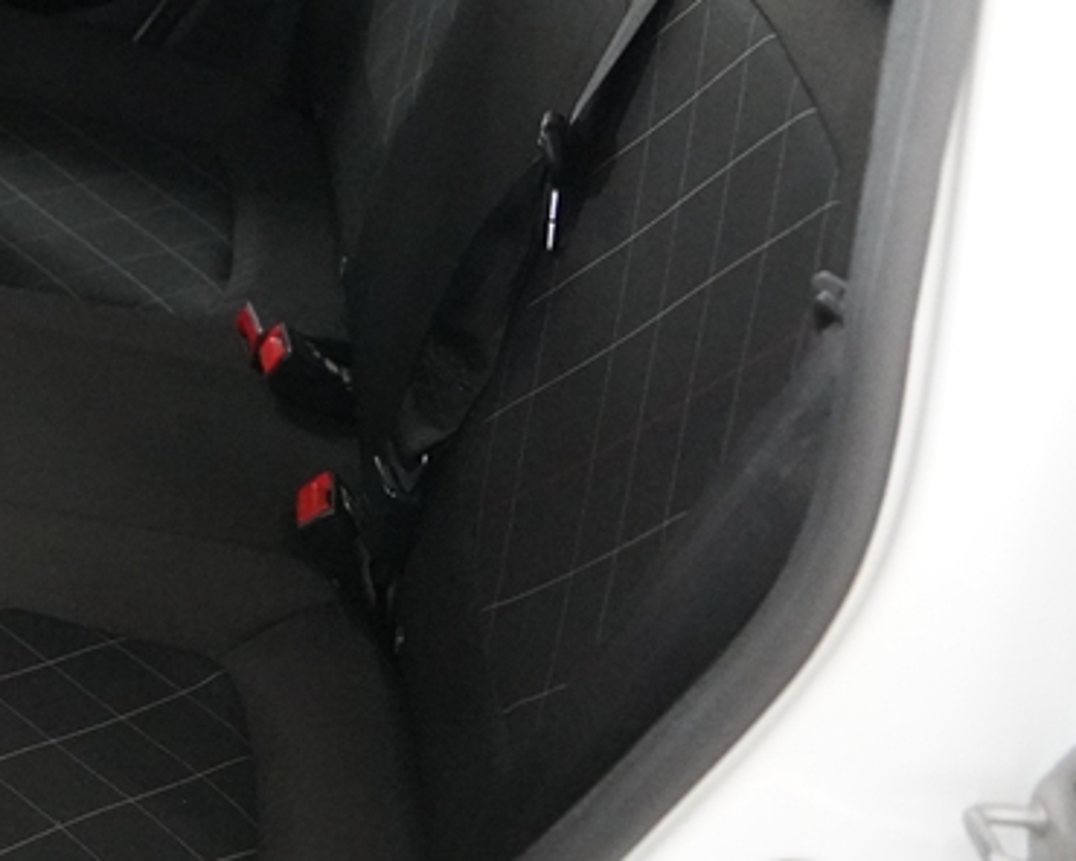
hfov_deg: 22.8
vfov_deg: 19.3
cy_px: 100
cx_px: -157
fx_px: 2484
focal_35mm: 78
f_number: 2.8
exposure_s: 1/80
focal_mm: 20
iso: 6400
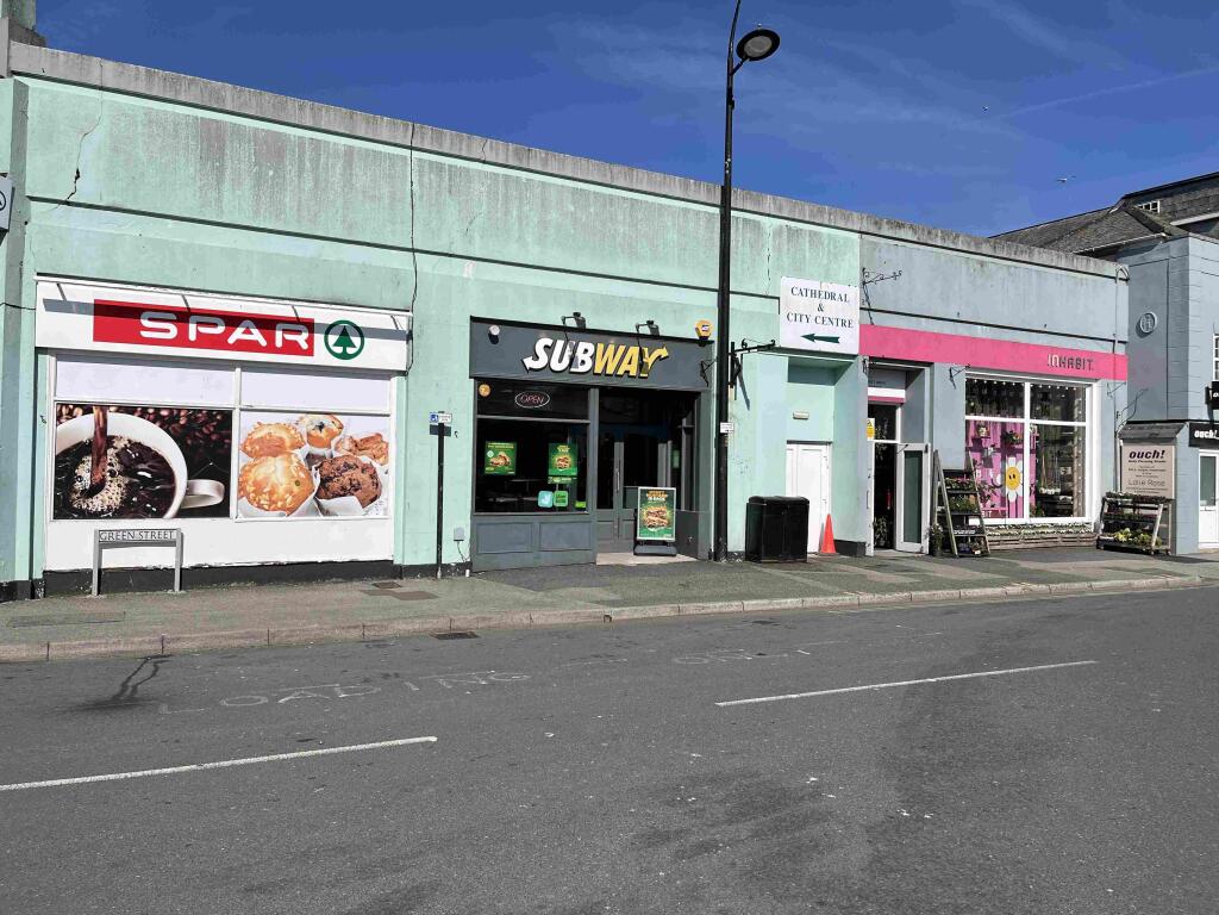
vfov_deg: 53.1
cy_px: 458
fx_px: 916
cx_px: 610
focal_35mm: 26
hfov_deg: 67.3
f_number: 1.6
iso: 50
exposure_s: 1/8403
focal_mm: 5.1
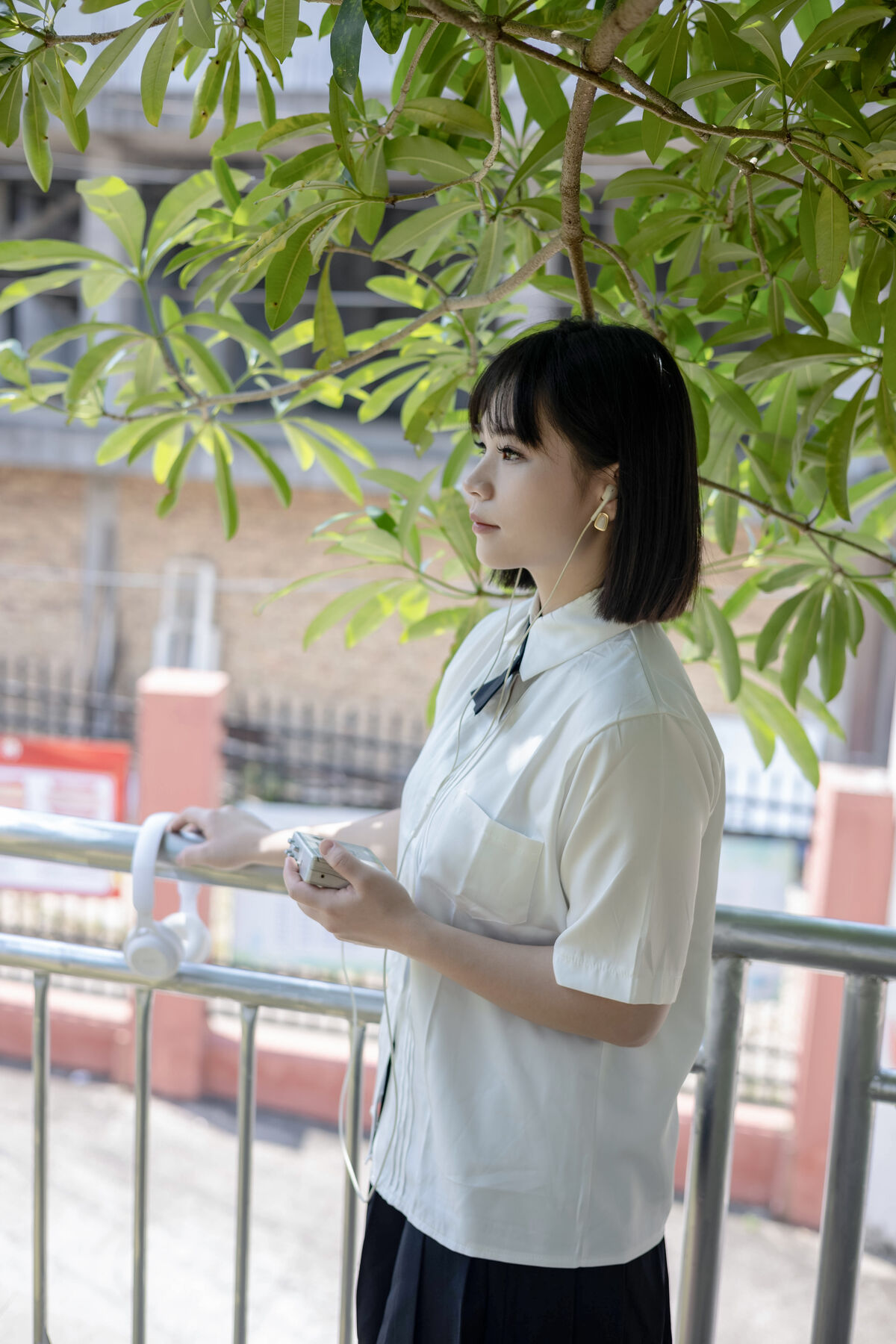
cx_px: 448
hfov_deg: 27.0
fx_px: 1867
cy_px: 672
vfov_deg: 39.6
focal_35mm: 50
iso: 125
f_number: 3.2
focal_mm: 50
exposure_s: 1/400
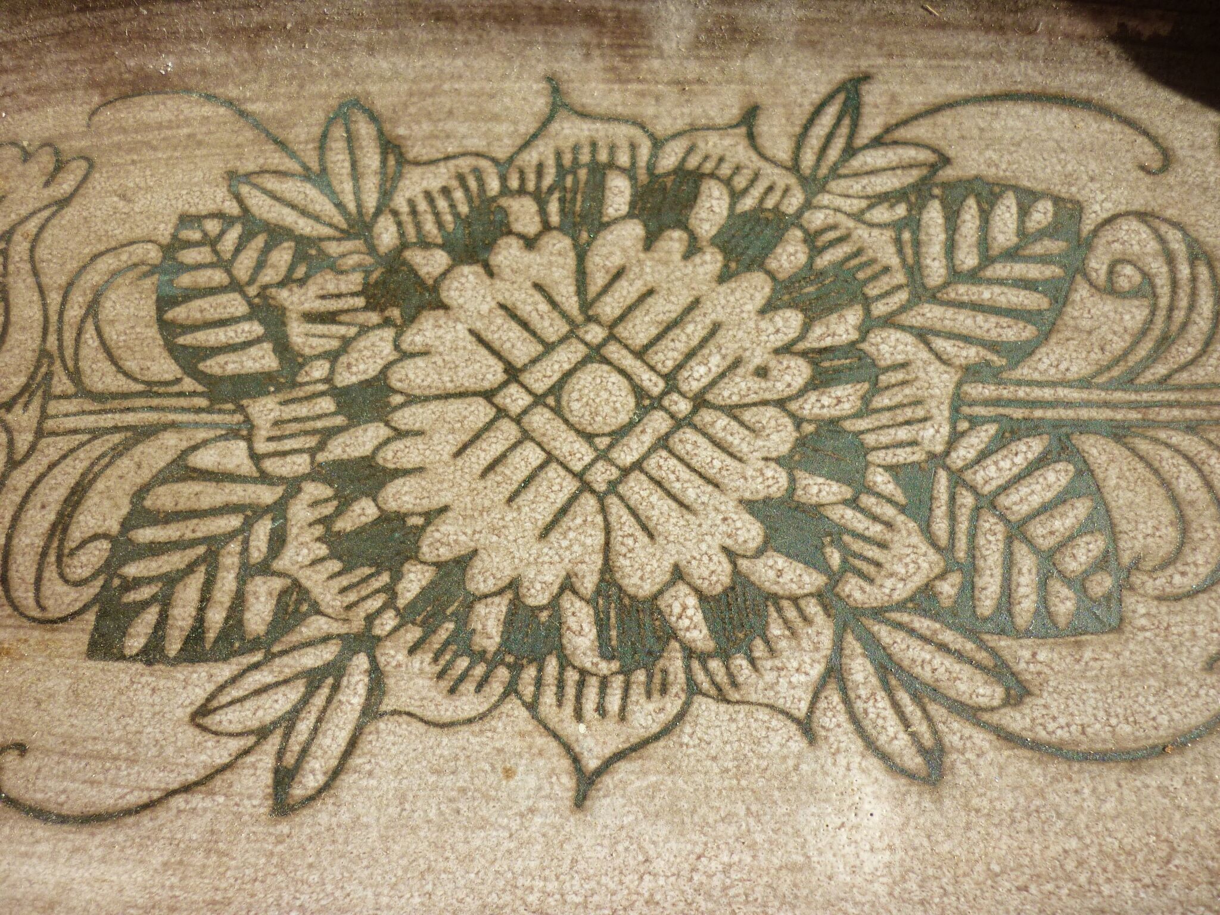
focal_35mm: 33
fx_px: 1163
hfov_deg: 55.4
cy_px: 458
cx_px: 610
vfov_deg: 42.9
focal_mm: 5.5
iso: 80
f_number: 2.8
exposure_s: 1/400
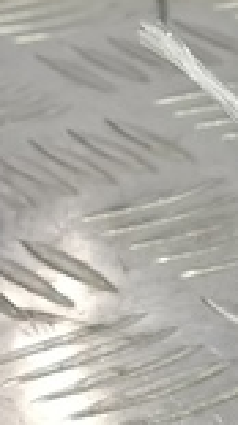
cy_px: 606
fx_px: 1865
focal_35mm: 166
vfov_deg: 12.4
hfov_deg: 6.7
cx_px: 673
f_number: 1.6
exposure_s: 1/50
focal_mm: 4.11
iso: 107
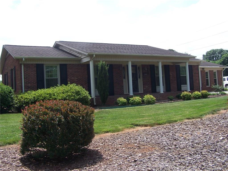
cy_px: 86
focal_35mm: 38
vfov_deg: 37.7
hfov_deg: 49.0
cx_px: 114
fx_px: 250
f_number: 4
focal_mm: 6.3
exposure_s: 1/500
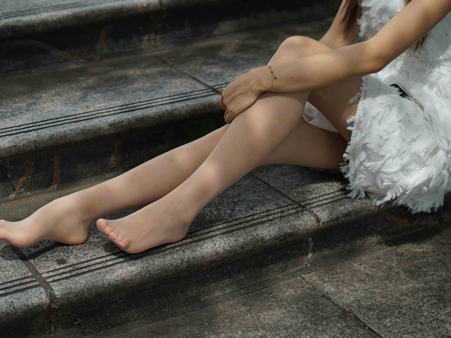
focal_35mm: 70
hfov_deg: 27.7
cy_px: 160
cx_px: 193
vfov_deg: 21.0
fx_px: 912
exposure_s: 1/8000
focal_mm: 50
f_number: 2
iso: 320
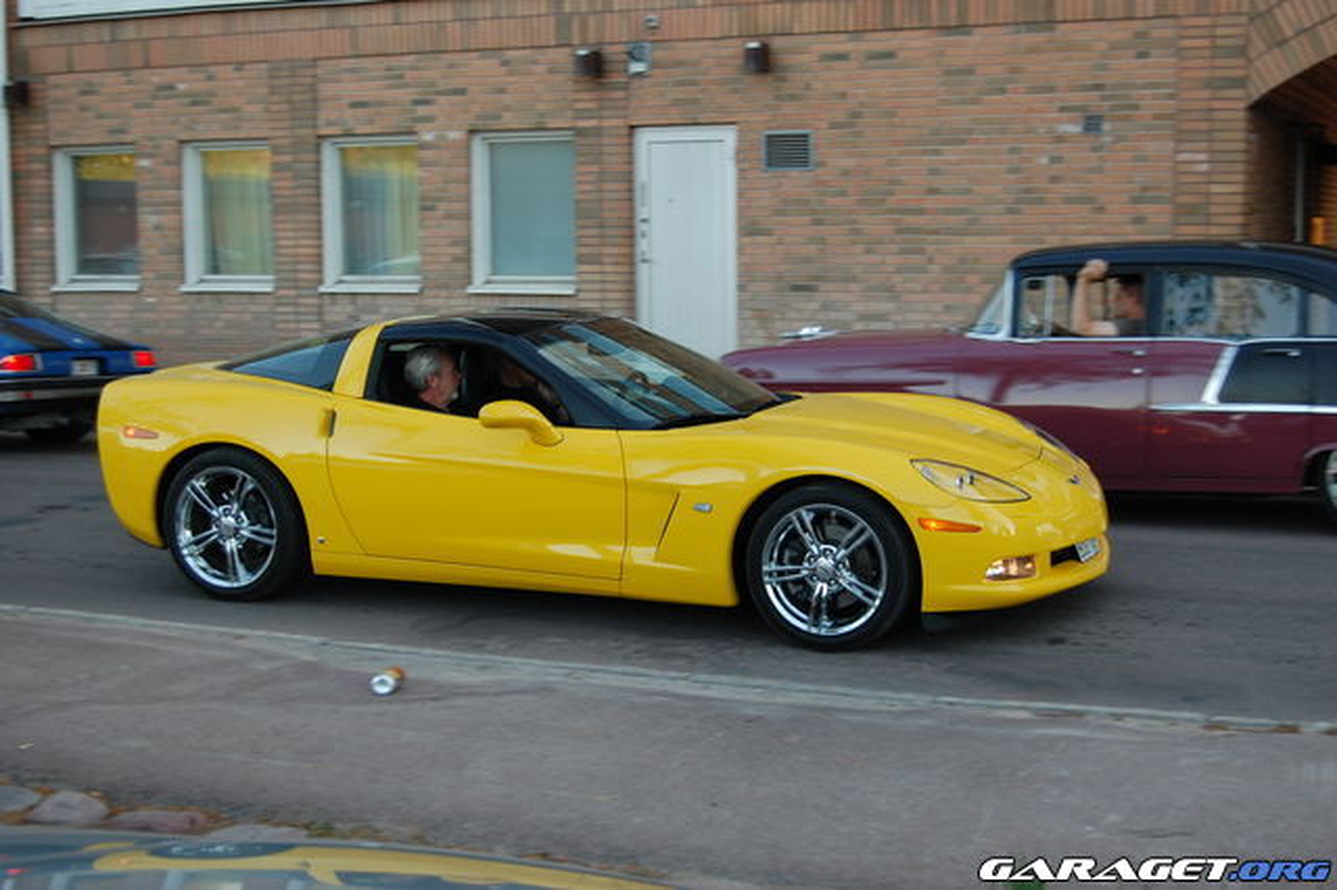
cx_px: 668
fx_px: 1893
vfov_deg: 26.5
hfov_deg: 38.9
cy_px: 445
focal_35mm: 51
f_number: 5
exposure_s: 1/100
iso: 400
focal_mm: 34
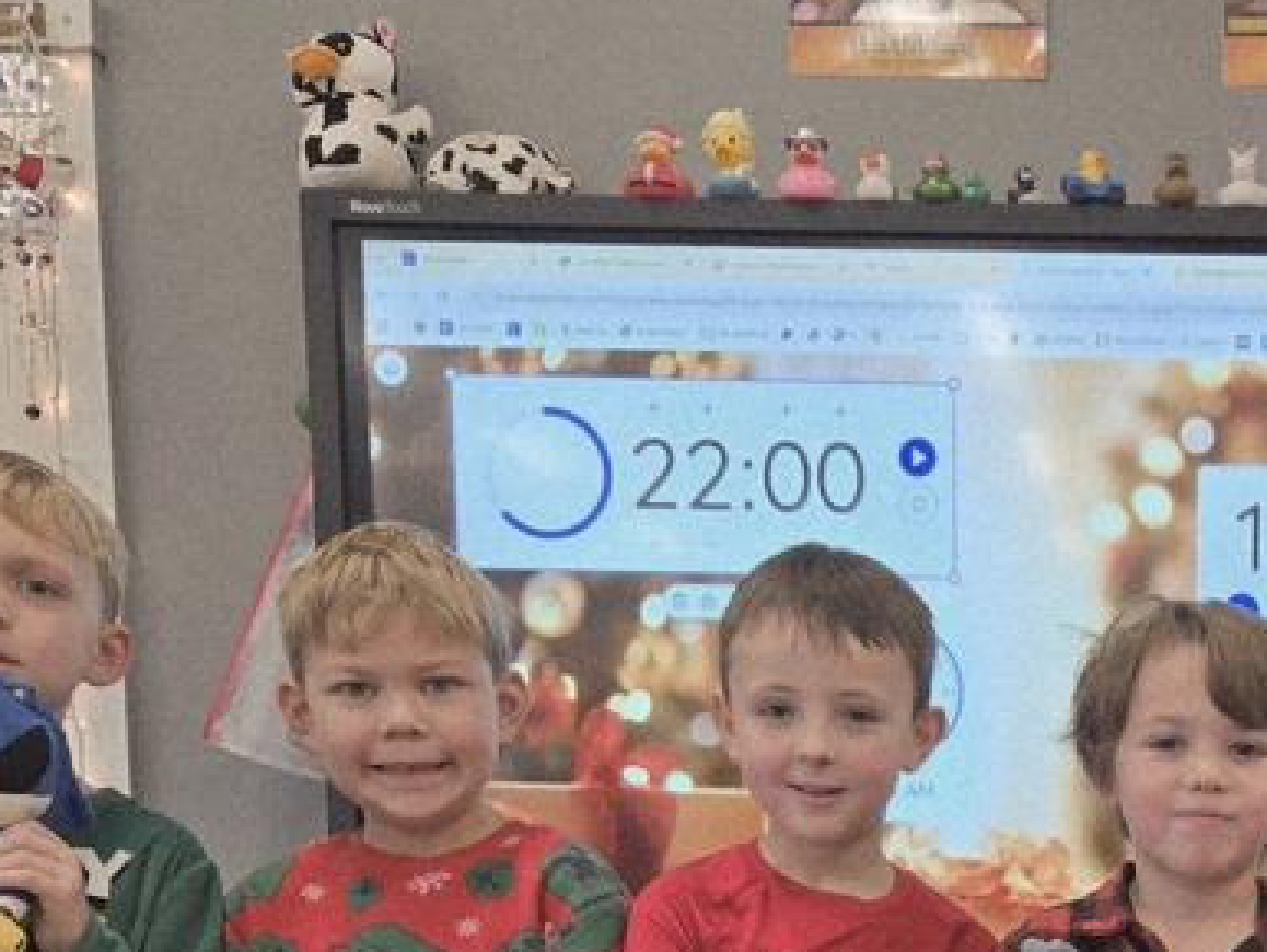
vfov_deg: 22.0
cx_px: 1228
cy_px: 1185
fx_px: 2234
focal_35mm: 61
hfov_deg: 29.8
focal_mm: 5.4
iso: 64
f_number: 1.8
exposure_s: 1/120
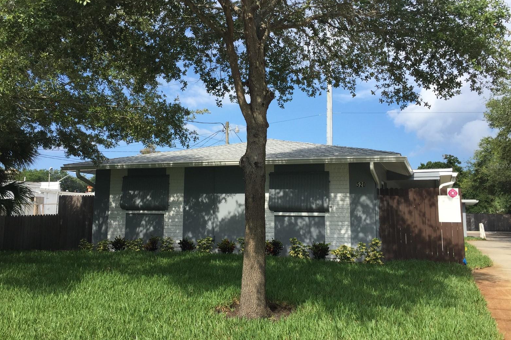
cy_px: 166
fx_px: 440
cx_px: 256
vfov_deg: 42.3
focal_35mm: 31
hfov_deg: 60.3
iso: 32
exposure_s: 1/1647
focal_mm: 4.15
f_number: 2.2
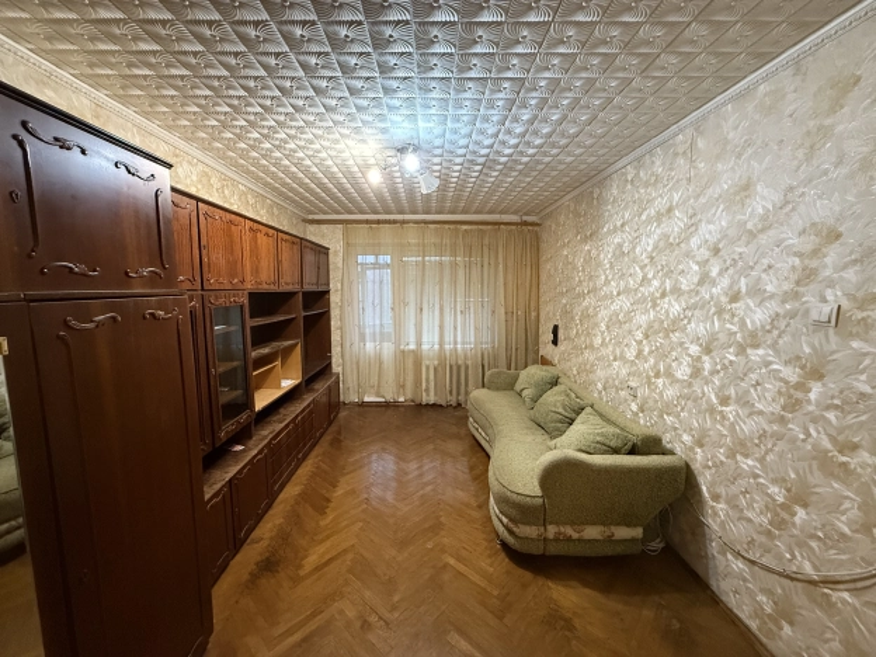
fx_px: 354
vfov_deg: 85.7
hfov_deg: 102.1
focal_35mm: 14
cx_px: 438
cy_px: 328
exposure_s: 1/50
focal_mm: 2.22
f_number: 2.2
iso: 800
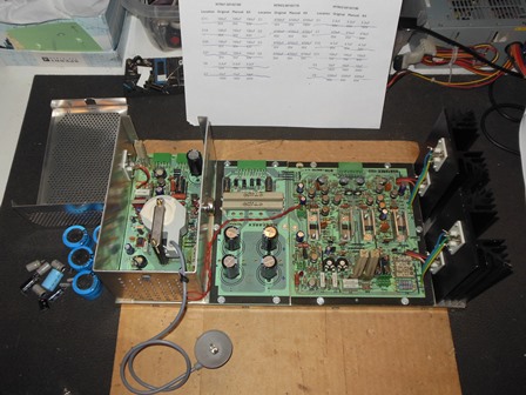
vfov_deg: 48.2
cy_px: 198
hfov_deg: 61.7
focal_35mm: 29
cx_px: 263
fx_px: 441
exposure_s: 1/25
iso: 125
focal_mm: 5.2
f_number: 3.3
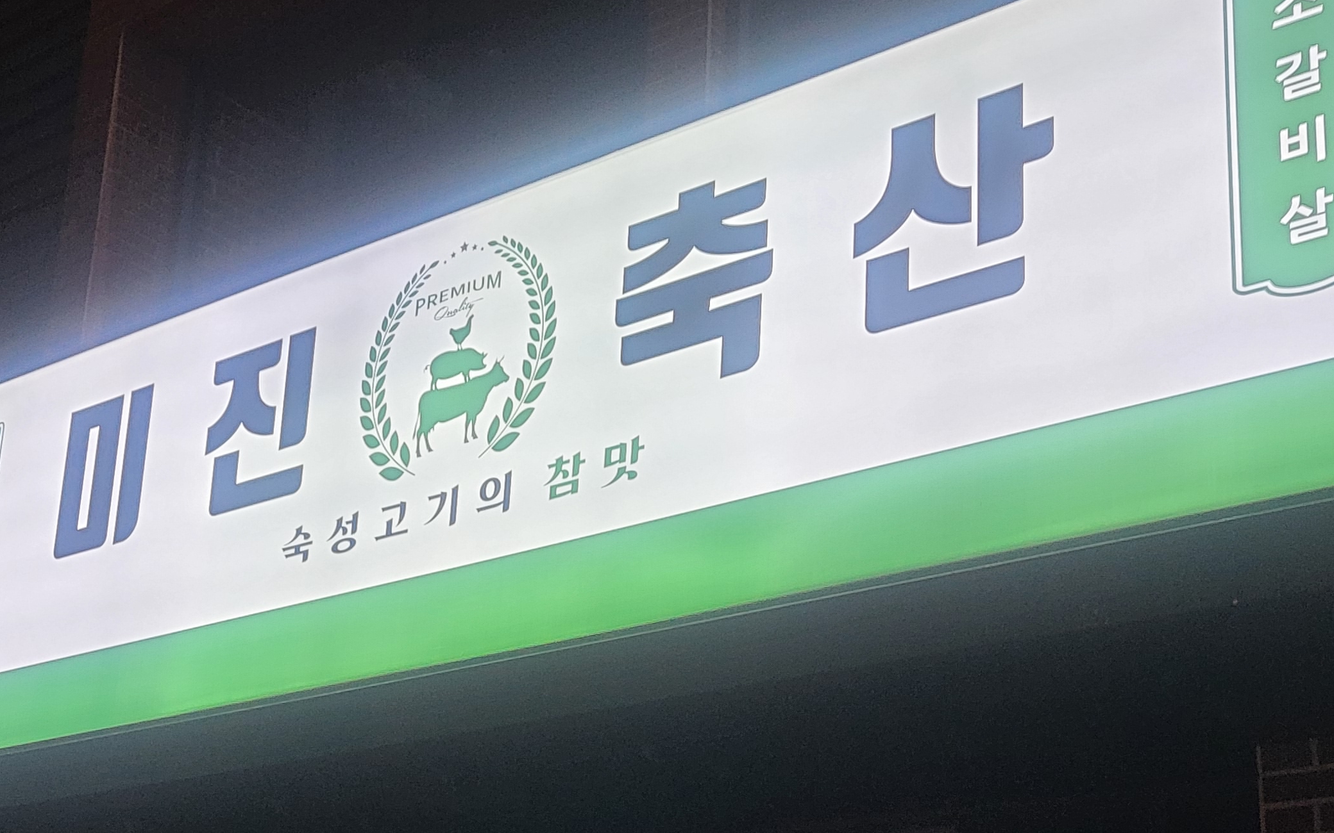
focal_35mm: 53
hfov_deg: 38.1
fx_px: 1927
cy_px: 692
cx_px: 582
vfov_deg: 24.0
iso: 64
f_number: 1.8
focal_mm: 4.25
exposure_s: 1/120
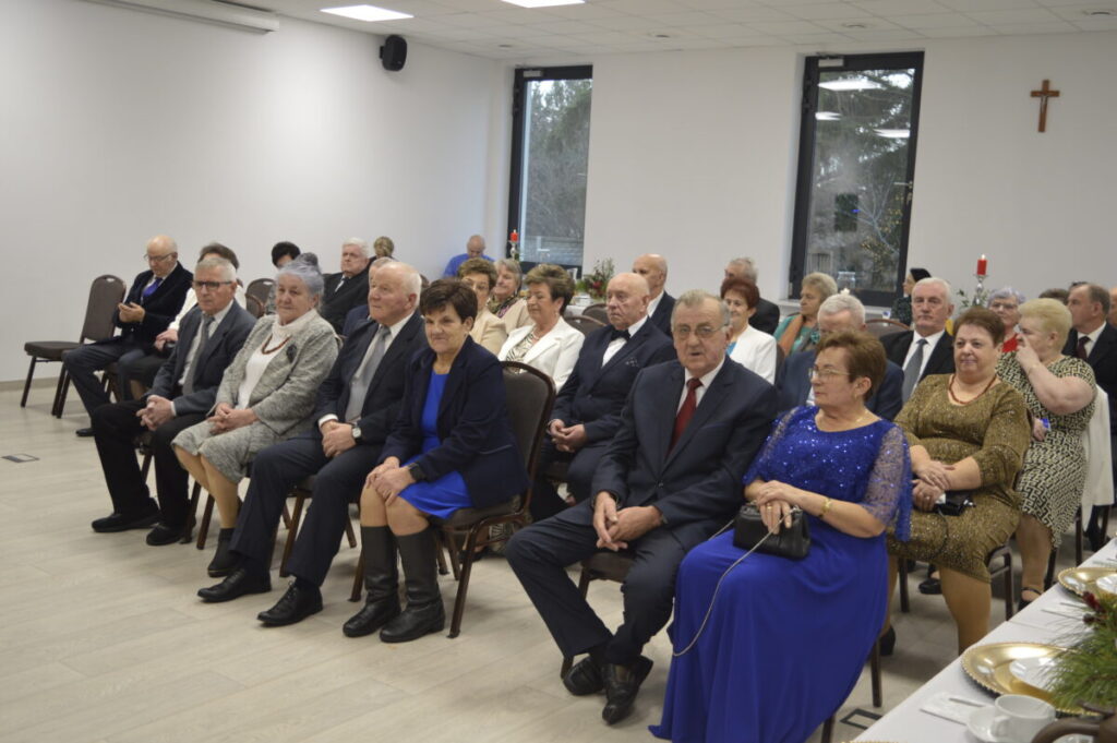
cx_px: 558
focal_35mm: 38
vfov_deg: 35.4
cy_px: 372
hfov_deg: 51.3
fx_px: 1163
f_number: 4
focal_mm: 25
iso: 400
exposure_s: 1/50
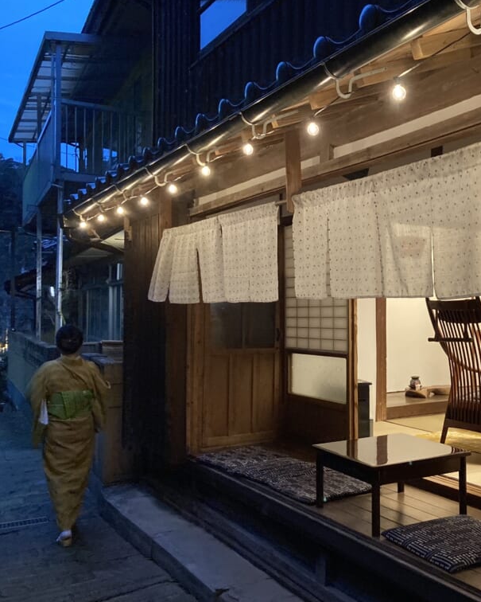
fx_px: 658
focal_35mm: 37
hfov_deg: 38.9
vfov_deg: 49.1
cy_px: 303
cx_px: 368
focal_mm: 3.99
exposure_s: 1/30
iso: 500
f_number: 1.8
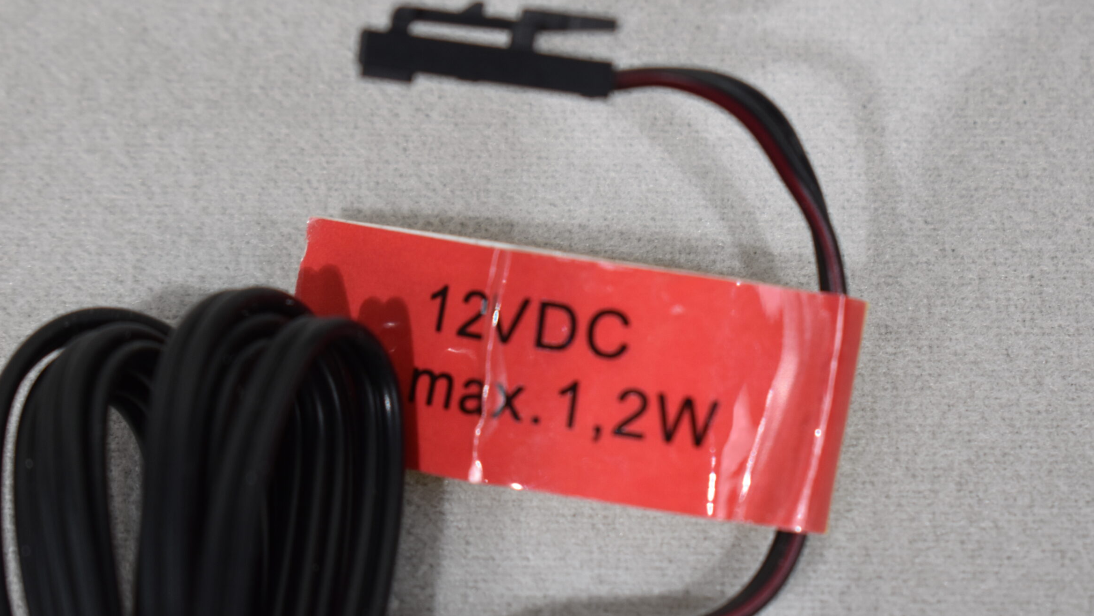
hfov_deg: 22.5
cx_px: 588
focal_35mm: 95
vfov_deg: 12.8
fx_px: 2744
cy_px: 224
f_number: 5.6
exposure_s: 1/60
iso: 500
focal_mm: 55
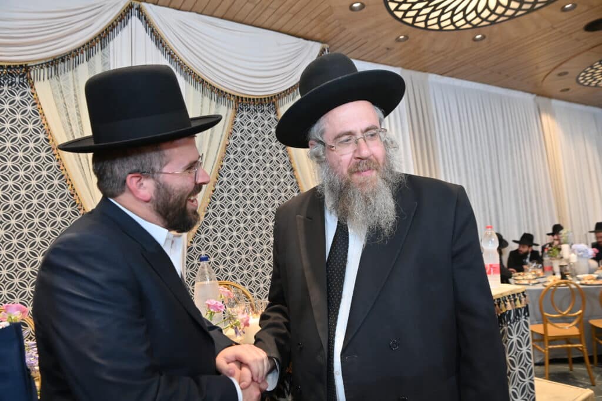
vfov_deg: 53.1
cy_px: 200
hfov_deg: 73.7
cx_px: 301
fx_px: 401
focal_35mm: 24
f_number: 5.6
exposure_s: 1/125
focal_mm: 24
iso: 1600
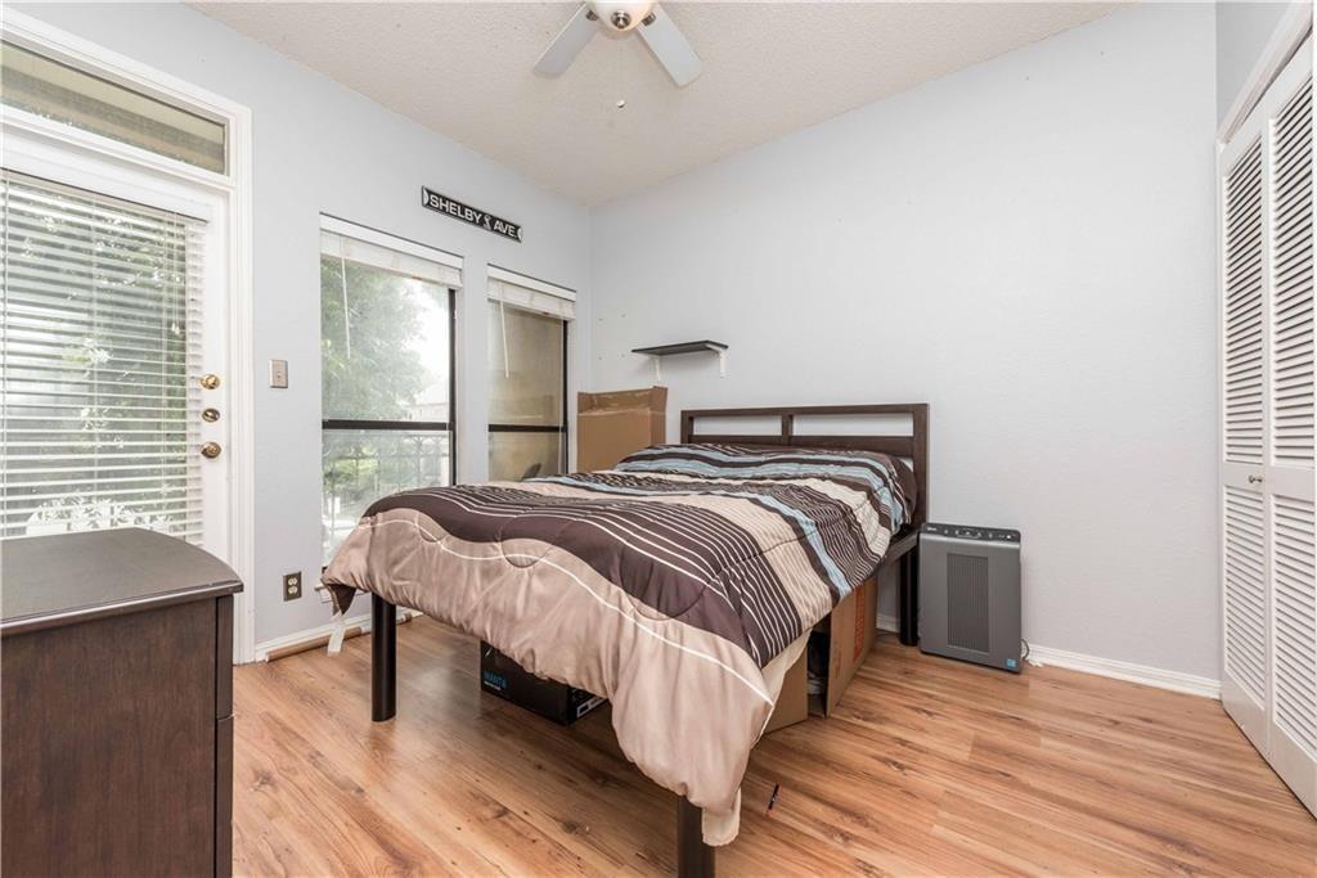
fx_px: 512
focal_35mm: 14
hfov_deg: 104.2
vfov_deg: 81.2
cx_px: 658
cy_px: 439
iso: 800
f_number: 7.1
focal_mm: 14
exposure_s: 1/160
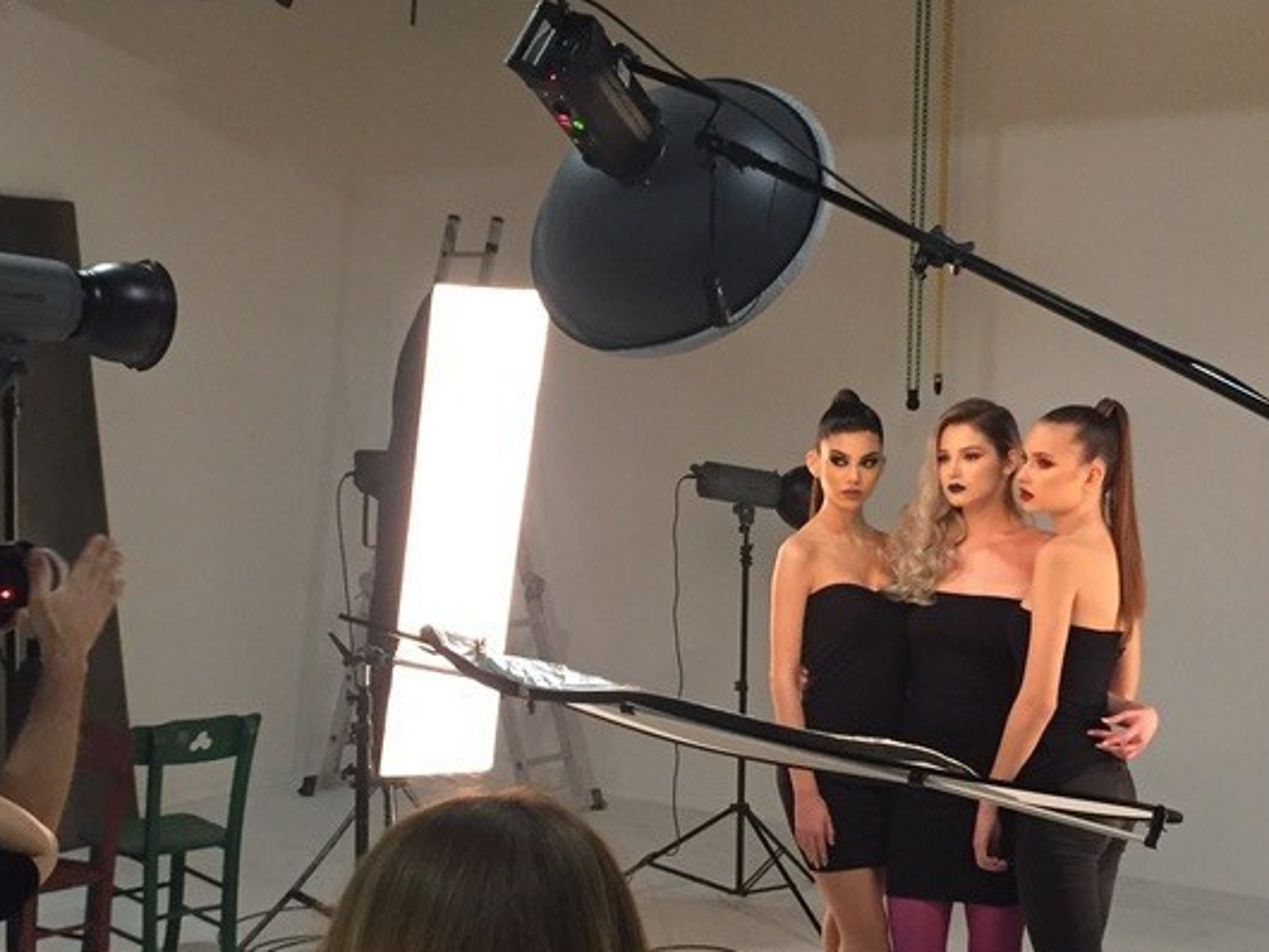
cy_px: 565
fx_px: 2054
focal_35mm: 56
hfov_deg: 34.2
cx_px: 498
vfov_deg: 26.1
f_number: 2.2
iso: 320
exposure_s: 1/33
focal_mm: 4.15
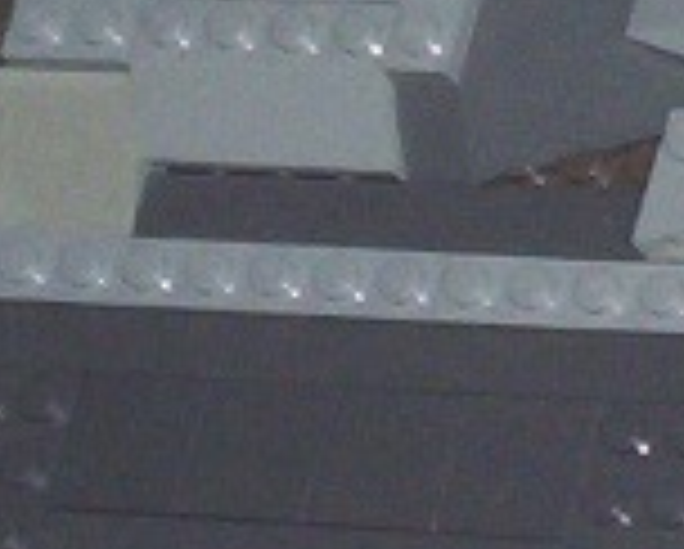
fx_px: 12182
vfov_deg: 2.6
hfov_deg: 3.2
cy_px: -27
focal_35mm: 601
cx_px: 839
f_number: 4.33
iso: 140
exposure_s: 1/72.2
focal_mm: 14.19
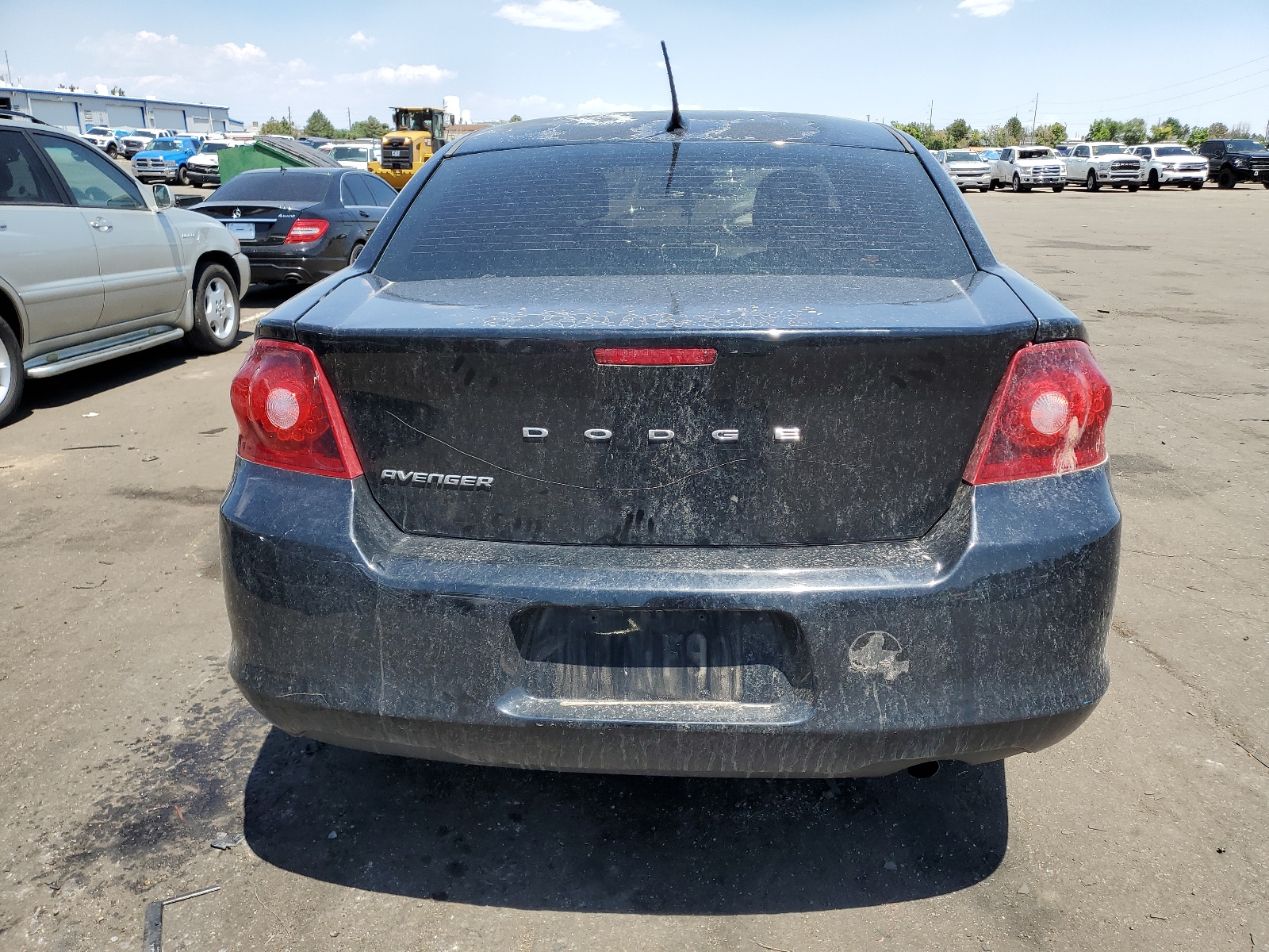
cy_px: 476
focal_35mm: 26
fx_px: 953
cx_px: 634
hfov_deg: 67.3
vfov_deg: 53.1
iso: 50
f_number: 1.5
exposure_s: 1/2000
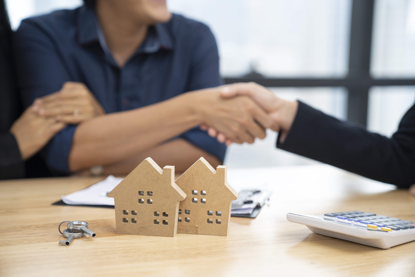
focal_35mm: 59
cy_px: 138
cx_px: 208
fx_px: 680
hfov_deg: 33.9
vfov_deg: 23.0
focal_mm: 59
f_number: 2.8
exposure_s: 1/200
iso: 500
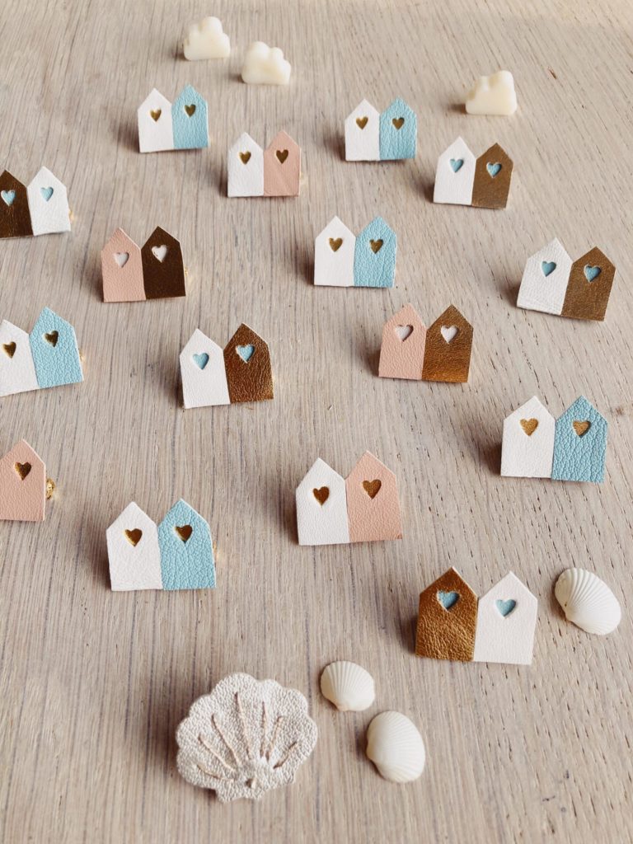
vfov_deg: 63.4
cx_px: 316
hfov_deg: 49.7
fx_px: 683
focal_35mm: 28
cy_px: 422
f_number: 1.8
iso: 32
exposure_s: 1/121
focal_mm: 3.99
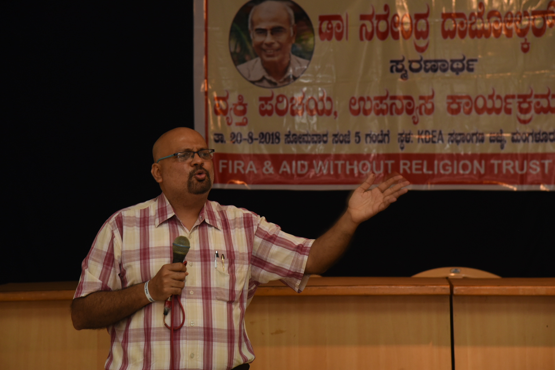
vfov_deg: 11.2
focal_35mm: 122
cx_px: 274
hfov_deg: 16.8
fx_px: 1881
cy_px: 185
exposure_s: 1/60
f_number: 5.6
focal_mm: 120
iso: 1600
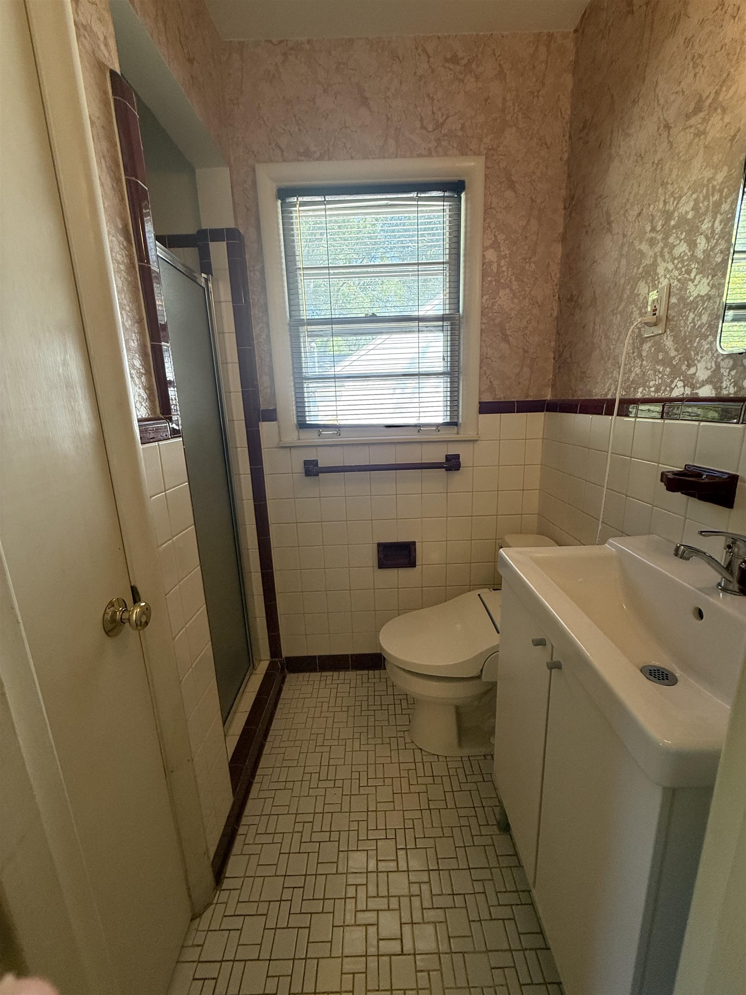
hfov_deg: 85.7
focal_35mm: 14
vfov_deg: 102.1
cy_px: 498
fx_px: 402
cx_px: 373
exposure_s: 1/99
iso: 125
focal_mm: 2.22
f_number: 2.2
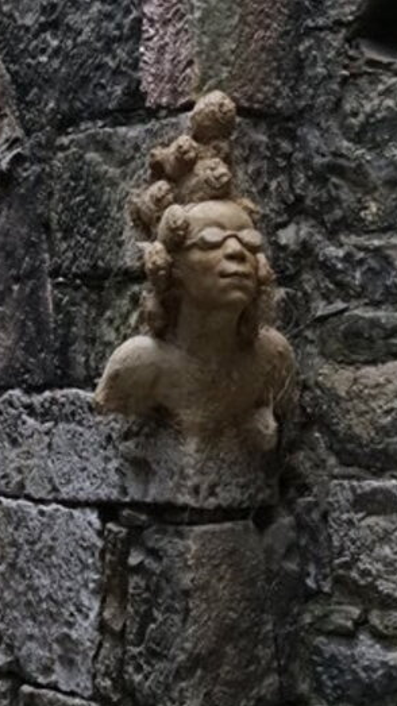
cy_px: 468
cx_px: 317
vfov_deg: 21.1
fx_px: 1891
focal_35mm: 101
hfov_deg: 11.9
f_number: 3.5
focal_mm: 28
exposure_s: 1/160
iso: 4000
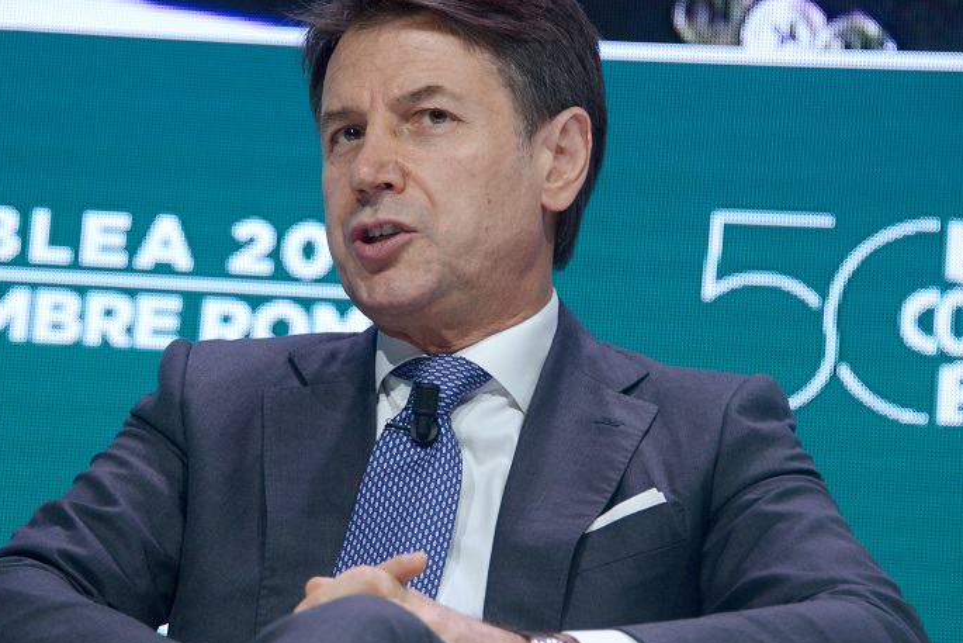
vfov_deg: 6.4
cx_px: 407
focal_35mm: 216
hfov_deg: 9.5
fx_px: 5779
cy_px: 326
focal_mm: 150
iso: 1600
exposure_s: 1/160
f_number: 5.6
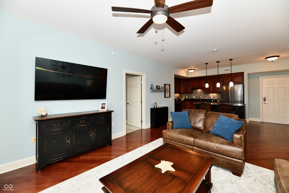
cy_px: 96
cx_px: 144
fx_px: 112
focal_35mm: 14
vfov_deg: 81.2
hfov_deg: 104.3
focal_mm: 14
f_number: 6.3
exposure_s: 1/60
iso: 640
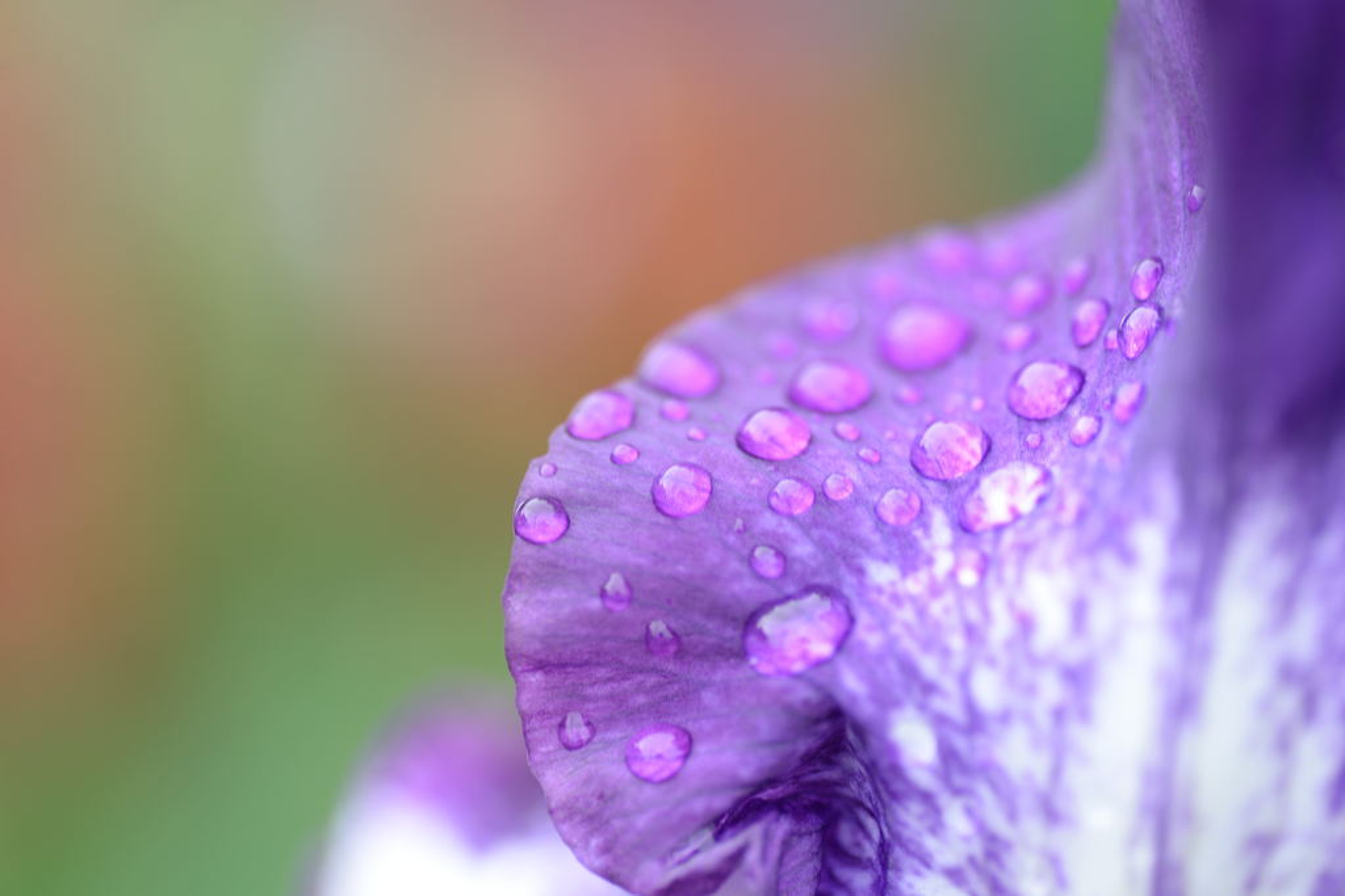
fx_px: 3363
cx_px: 672
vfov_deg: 15.2
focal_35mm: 90
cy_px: 448
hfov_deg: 22.6
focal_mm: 90
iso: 140
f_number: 4.5
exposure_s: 1/100
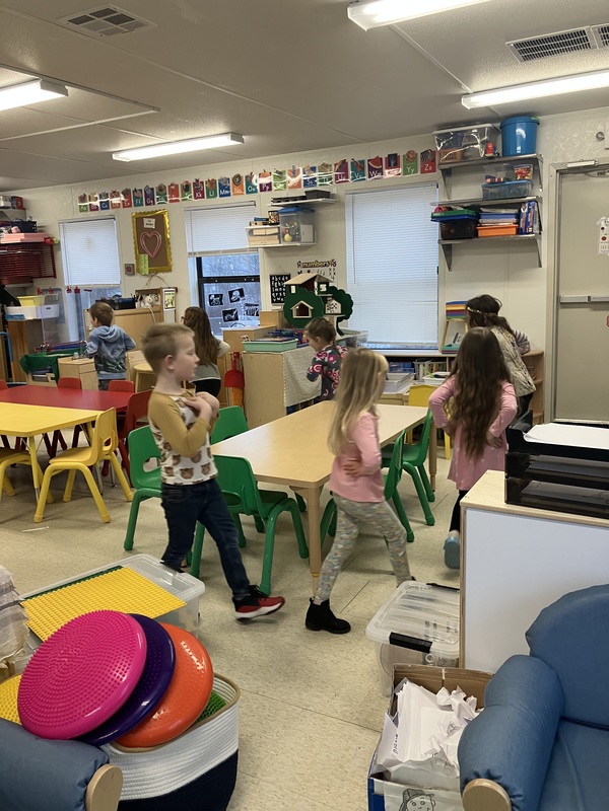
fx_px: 657
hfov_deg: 49.7
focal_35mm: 28
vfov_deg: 63.4
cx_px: 304
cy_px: 406
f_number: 1.8
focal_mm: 3.99
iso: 80
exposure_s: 1/60
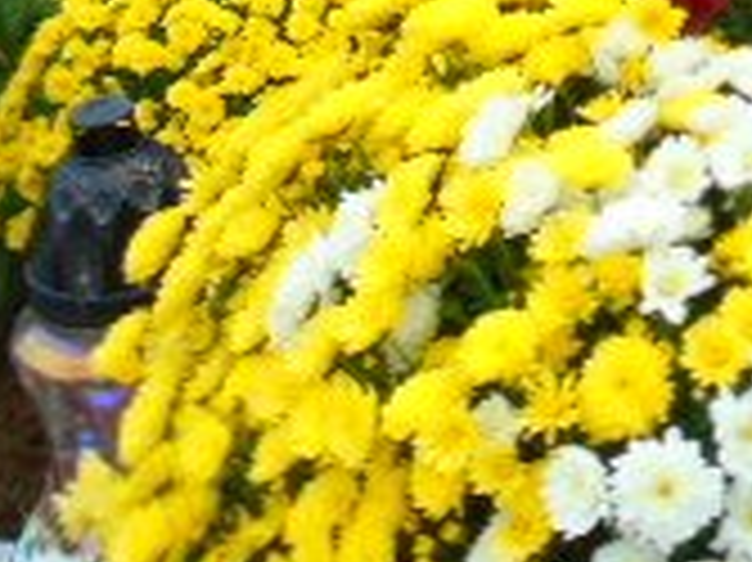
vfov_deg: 9.4
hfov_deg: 12.4
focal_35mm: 153
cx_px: 1090
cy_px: -279
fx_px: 3321
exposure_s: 1/60
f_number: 3.9
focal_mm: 7.1
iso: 80
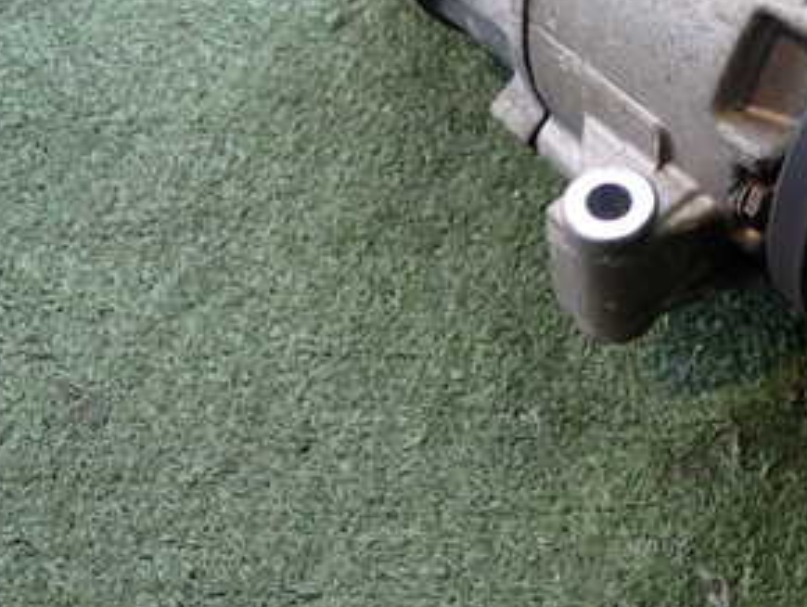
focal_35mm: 62
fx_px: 1447
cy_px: 3
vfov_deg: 22.8
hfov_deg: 29.7
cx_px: 749
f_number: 2.3
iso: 200
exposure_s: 1/50
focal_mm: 5.4
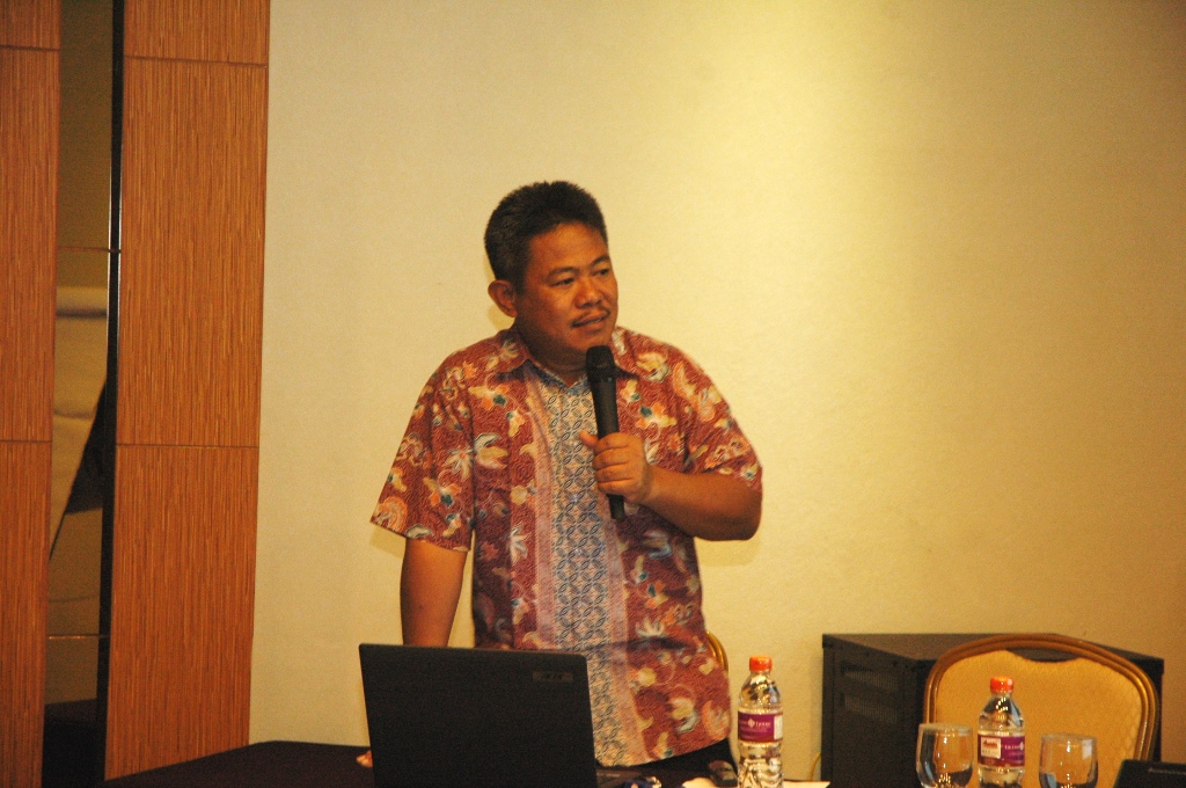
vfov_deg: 13.0
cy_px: 394
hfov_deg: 19.5
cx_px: 593
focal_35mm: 105
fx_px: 3455
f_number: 4.5
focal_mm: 70
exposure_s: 1/25
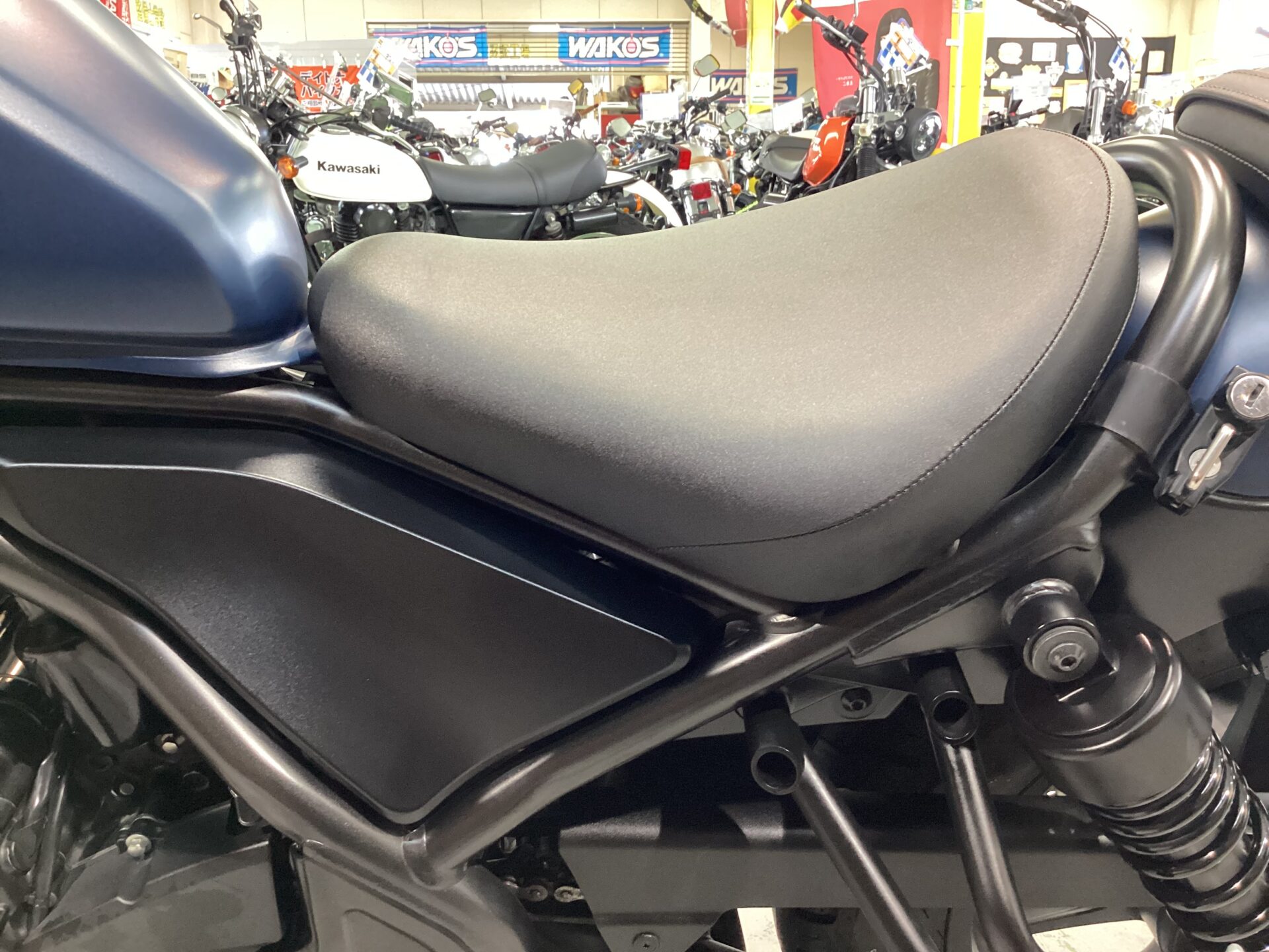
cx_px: 634
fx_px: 1136
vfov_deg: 45.4
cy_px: 476
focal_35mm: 31
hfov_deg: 58.4
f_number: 2.4
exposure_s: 1/33
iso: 320
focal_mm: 3.3
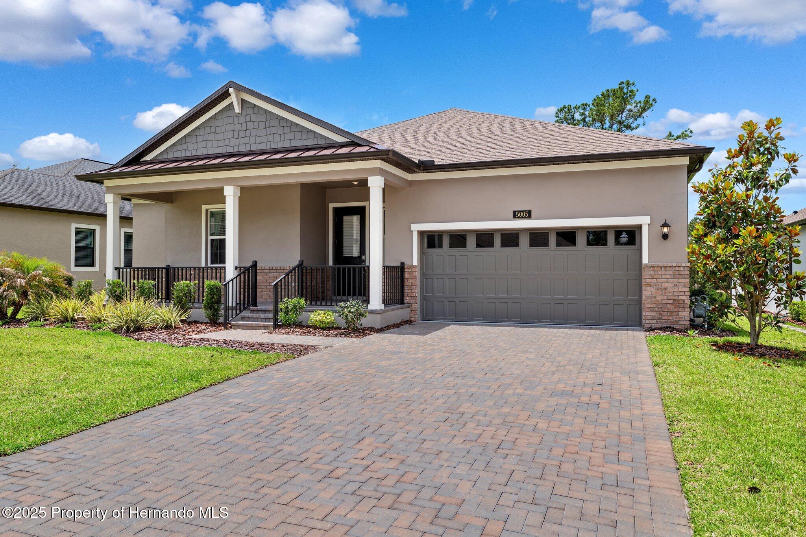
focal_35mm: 26
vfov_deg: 49.5
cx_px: 403
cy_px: 268
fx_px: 582
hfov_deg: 69.4
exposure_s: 1/250
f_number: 8
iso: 100
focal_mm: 26
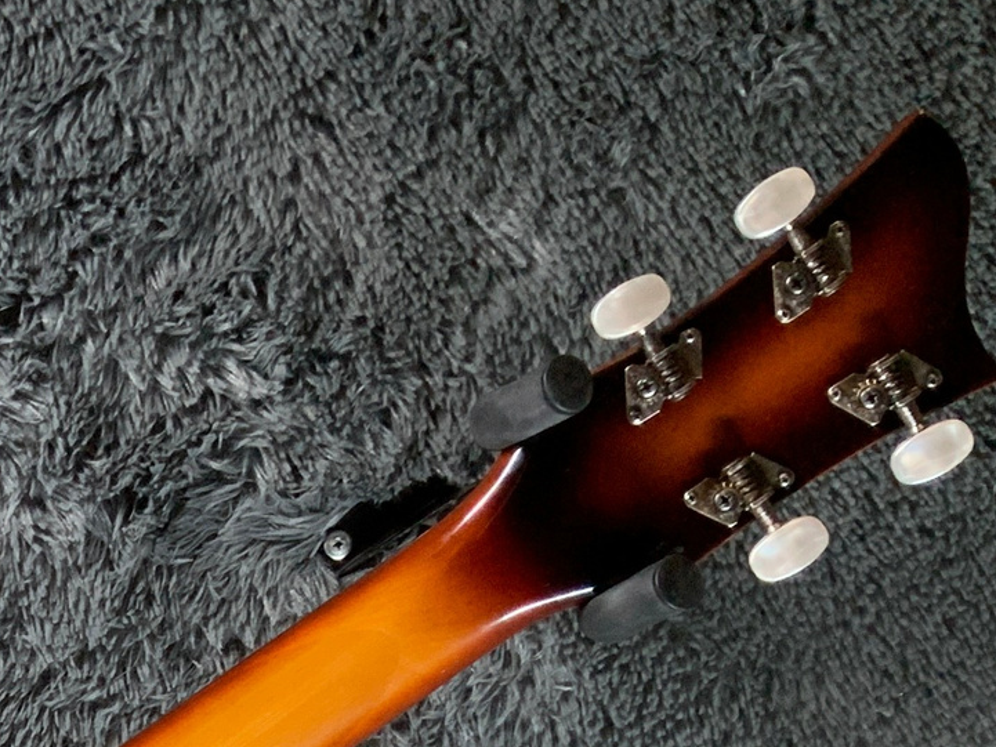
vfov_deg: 13.1
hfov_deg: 17.1
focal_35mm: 103
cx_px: -540
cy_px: 1310
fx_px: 2964
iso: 80
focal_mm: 3
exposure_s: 1/60
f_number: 1.8
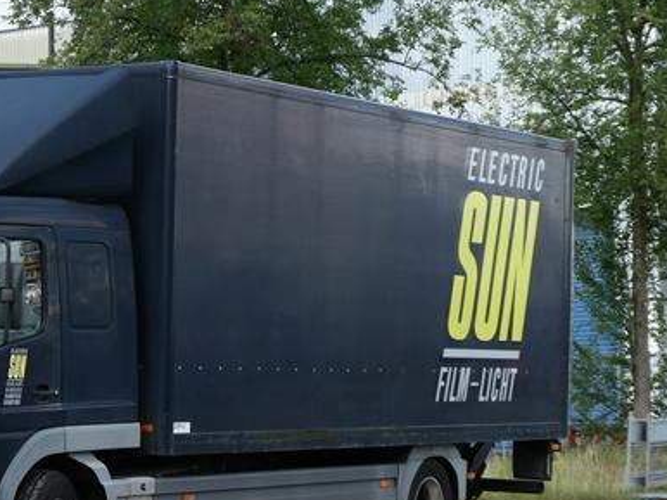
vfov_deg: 13.2
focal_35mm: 112
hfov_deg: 17.3
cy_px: 325
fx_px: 2157
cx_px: 48
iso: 80
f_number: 4.1
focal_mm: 9.6
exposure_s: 1/160
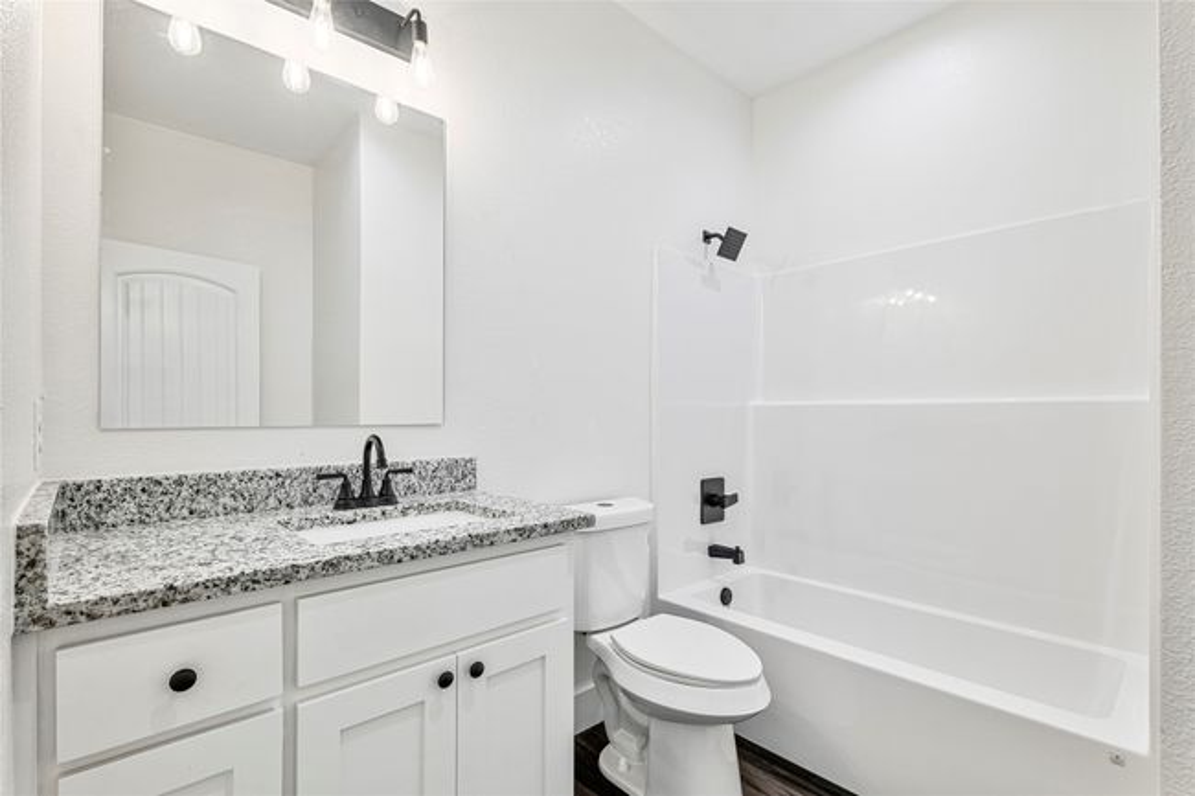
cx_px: 598
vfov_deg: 73.7
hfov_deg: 96.8
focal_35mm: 16
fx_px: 531
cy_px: 398
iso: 500
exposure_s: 1/4
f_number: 9
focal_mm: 16
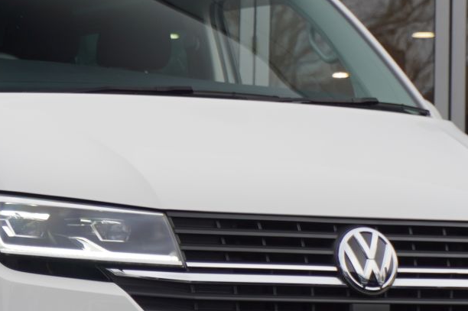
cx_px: 52
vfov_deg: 7.0
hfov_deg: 10.5
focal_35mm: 196
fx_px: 2546
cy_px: 265
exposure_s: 1/90
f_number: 5.6
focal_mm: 50
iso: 100
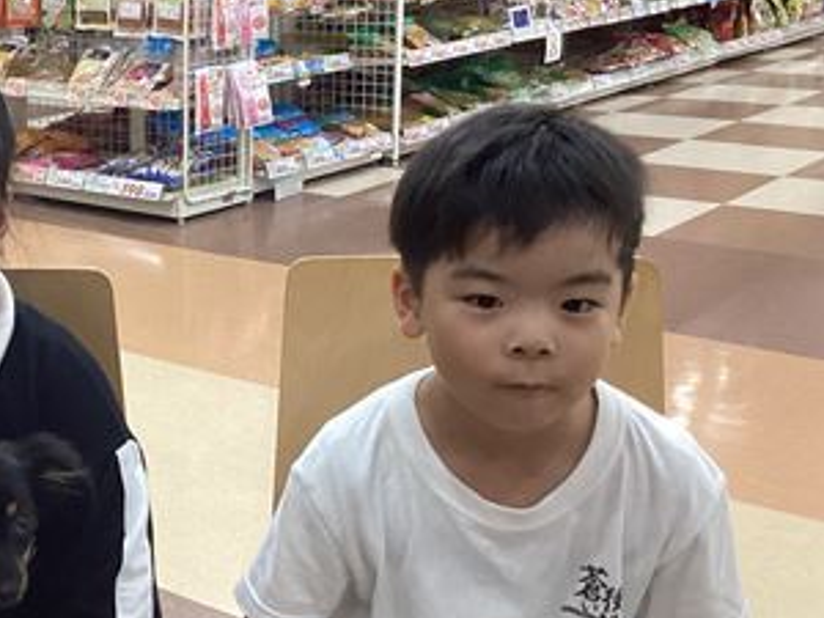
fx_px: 1476
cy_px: 294
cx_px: 71
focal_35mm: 62
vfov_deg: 23.6
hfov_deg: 29.8
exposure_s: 1/60
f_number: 2.4
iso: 200
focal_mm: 3.3
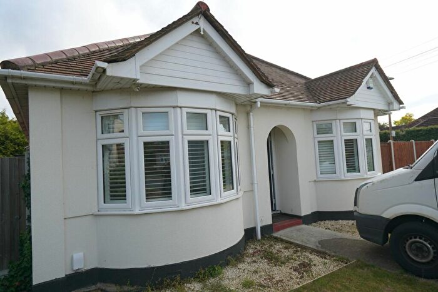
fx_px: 256
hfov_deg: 81.2
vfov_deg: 59.5
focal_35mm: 21
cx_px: 219
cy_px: 146
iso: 100
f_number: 5
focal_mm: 21
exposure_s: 1/400
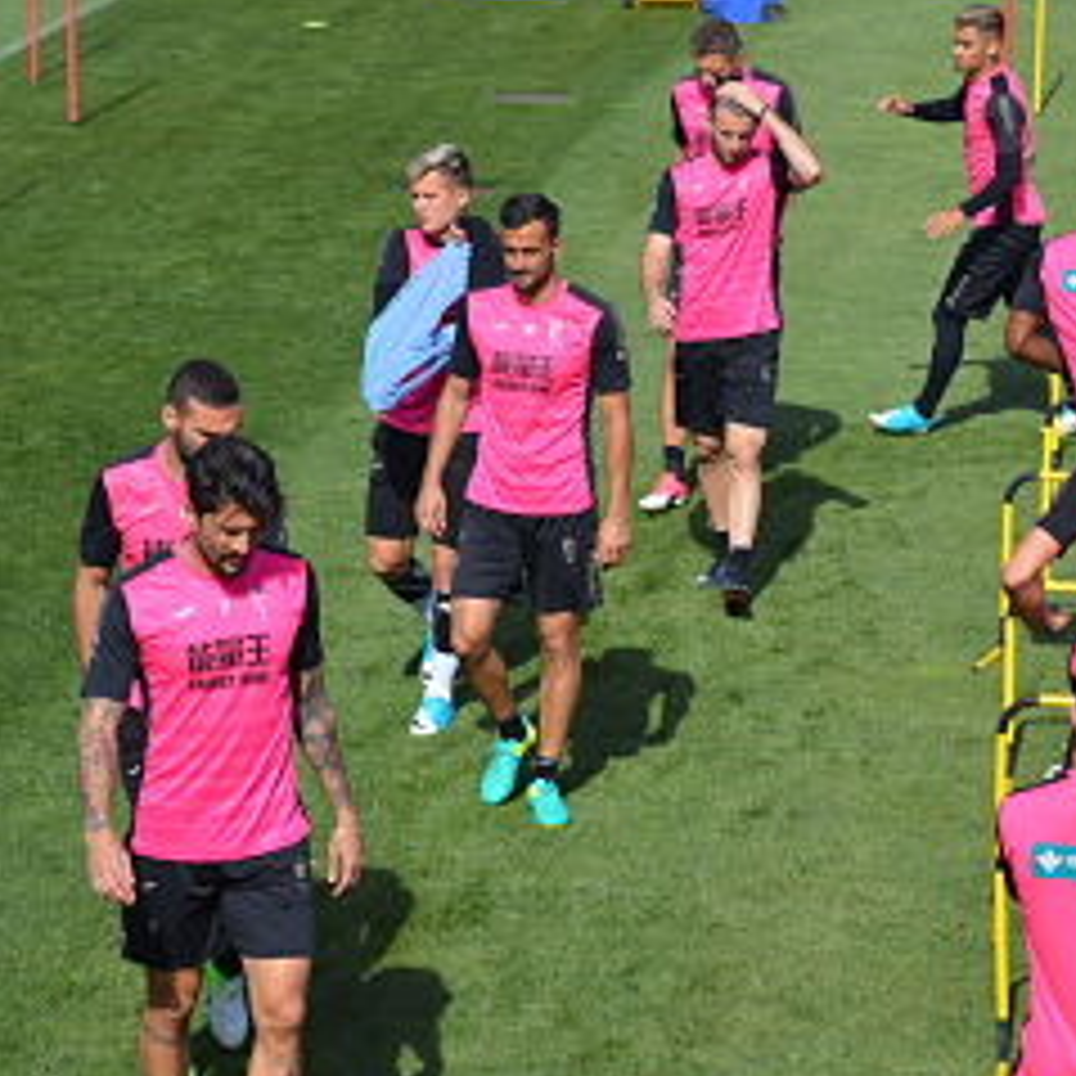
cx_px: 819
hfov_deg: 11.7
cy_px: 504
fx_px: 5240
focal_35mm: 149
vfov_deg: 11.7
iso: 100
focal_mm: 70
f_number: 5.6
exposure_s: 1/500
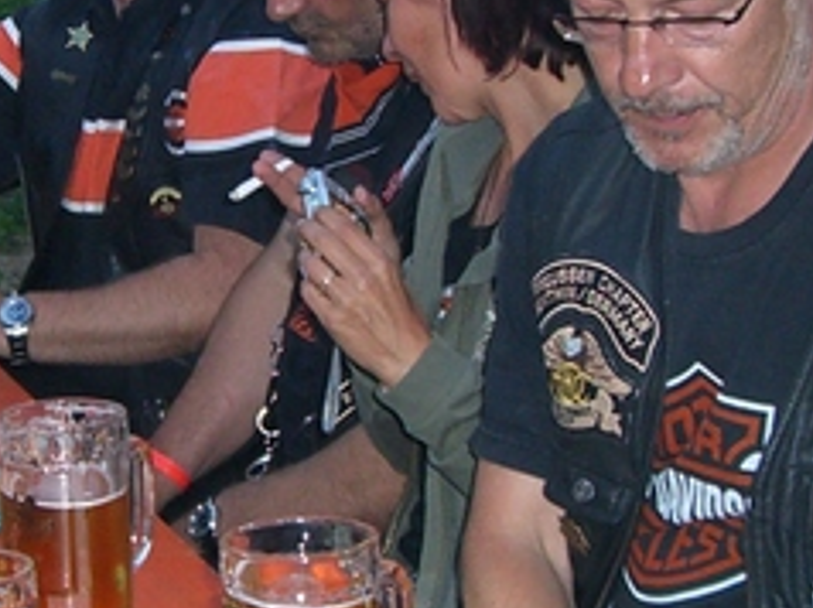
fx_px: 3003
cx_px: 164
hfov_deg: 15.3
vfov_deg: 11.6
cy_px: 246
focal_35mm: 128
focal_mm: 6.2
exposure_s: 1/60
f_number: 2.7
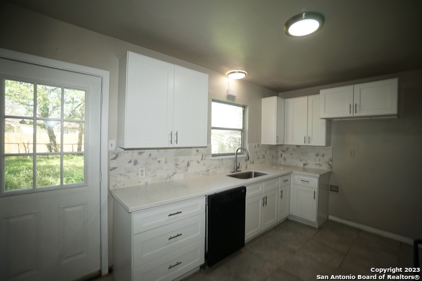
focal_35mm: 15
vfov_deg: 77.4
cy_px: 140
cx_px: 211
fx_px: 176
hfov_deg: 100.4
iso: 100
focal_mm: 10
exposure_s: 1/60
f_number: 4
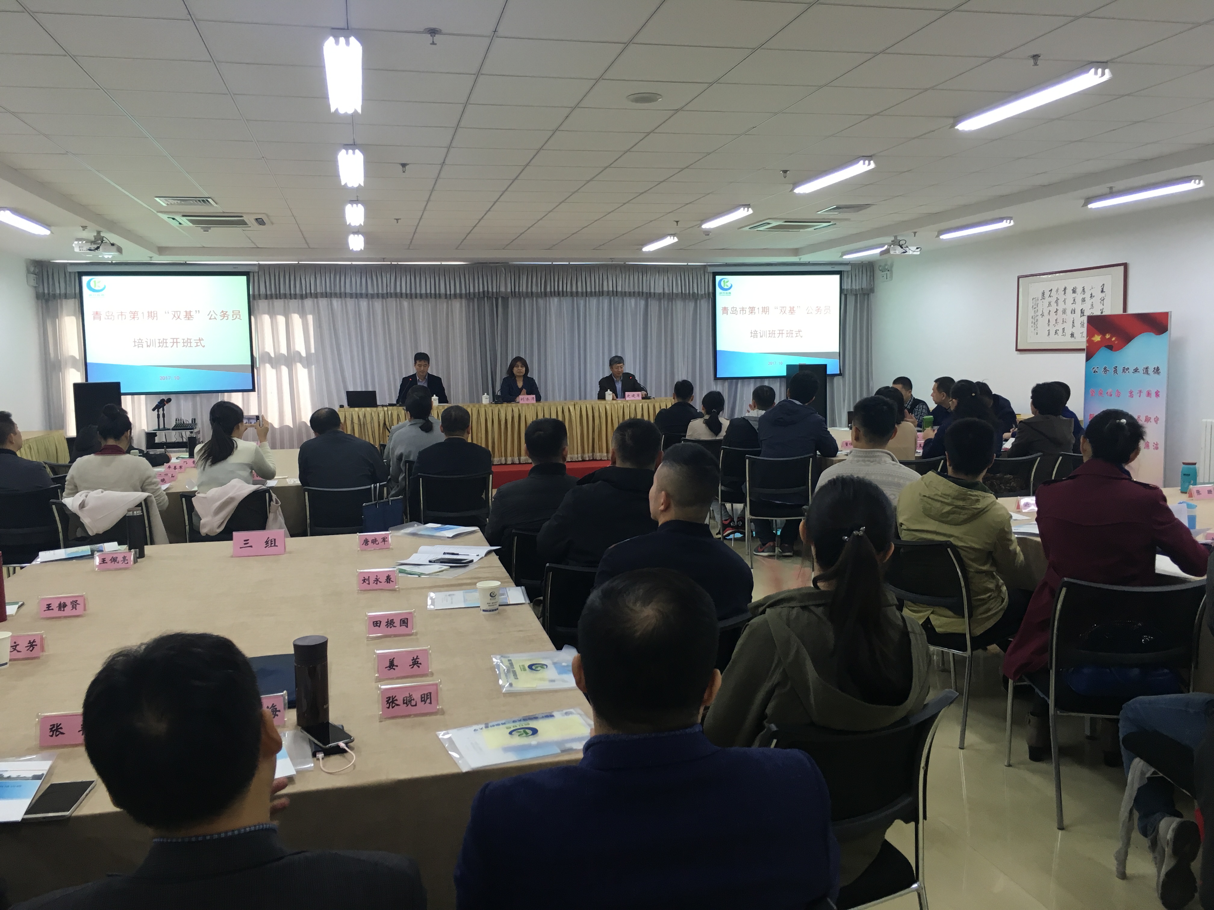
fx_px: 1017
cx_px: 607
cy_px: 455
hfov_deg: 61.7
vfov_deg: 48.2
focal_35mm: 29
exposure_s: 1/33
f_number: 2.2
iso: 64
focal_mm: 4.15
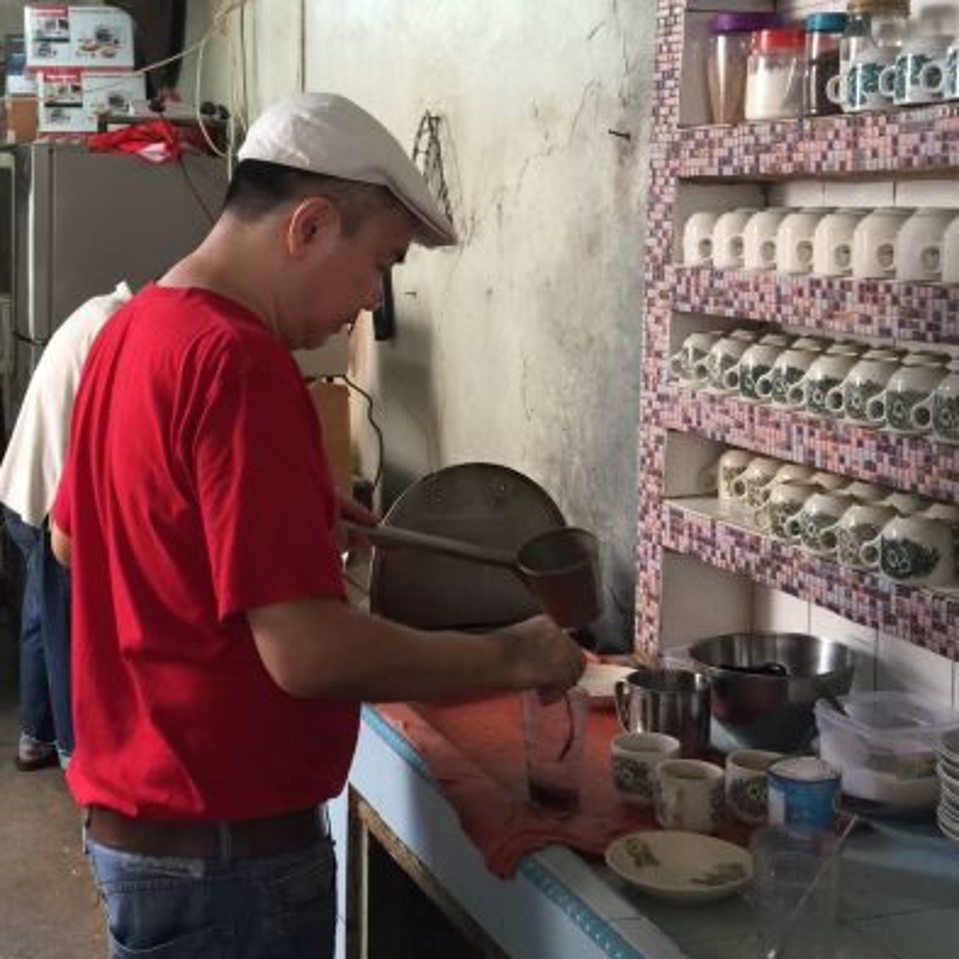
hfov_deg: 32.6
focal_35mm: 52
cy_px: 458
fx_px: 1630
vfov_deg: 32.8
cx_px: 348
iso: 50
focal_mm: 4.15
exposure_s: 1/17
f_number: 2.2
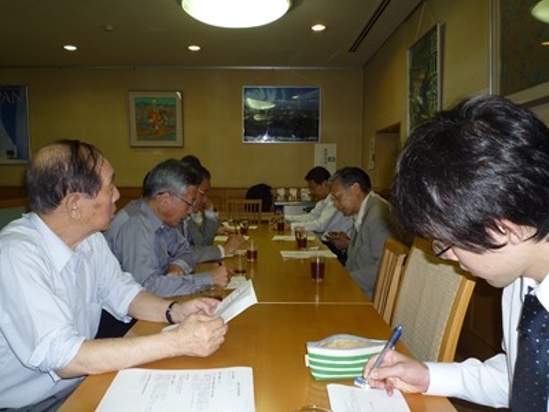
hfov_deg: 63.4
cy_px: 224
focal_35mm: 28
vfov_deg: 49.7
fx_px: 444
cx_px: 270
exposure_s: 1/30
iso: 100
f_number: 2.8
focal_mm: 4.4
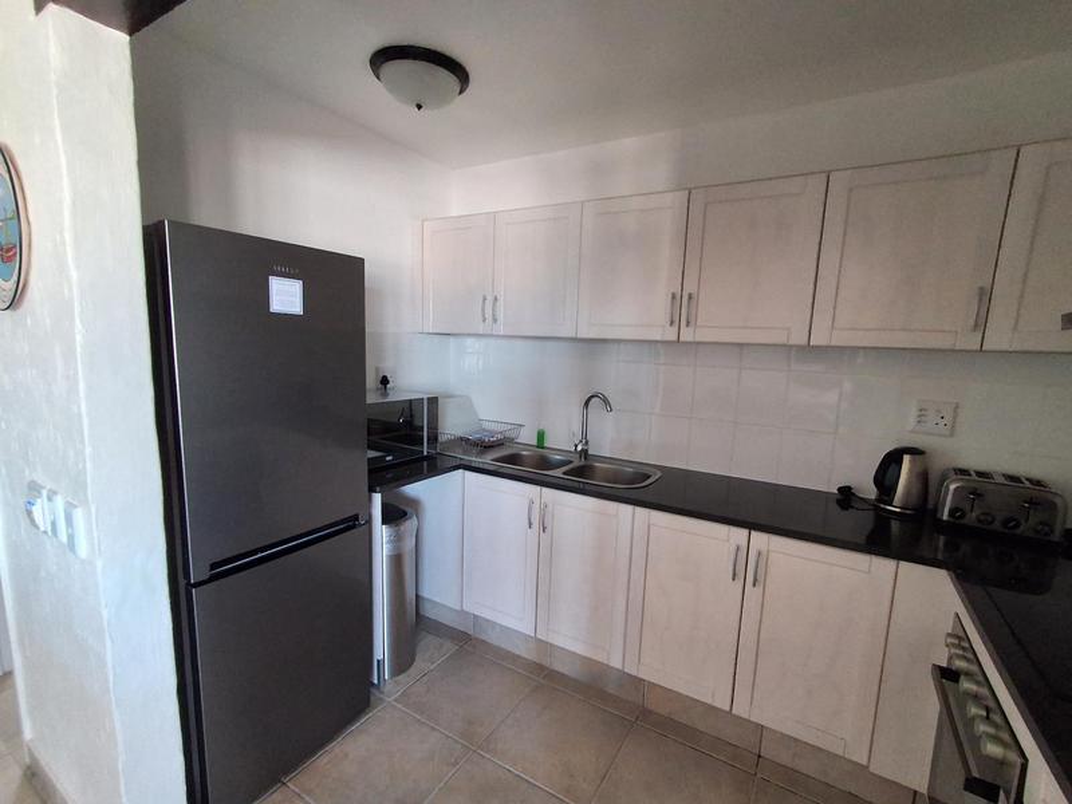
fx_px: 495
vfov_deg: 78.1
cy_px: 402
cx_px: 536
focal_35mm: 16
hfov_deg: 94.5
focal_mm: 1.64
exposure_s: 1/50
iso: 250
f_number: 2.2
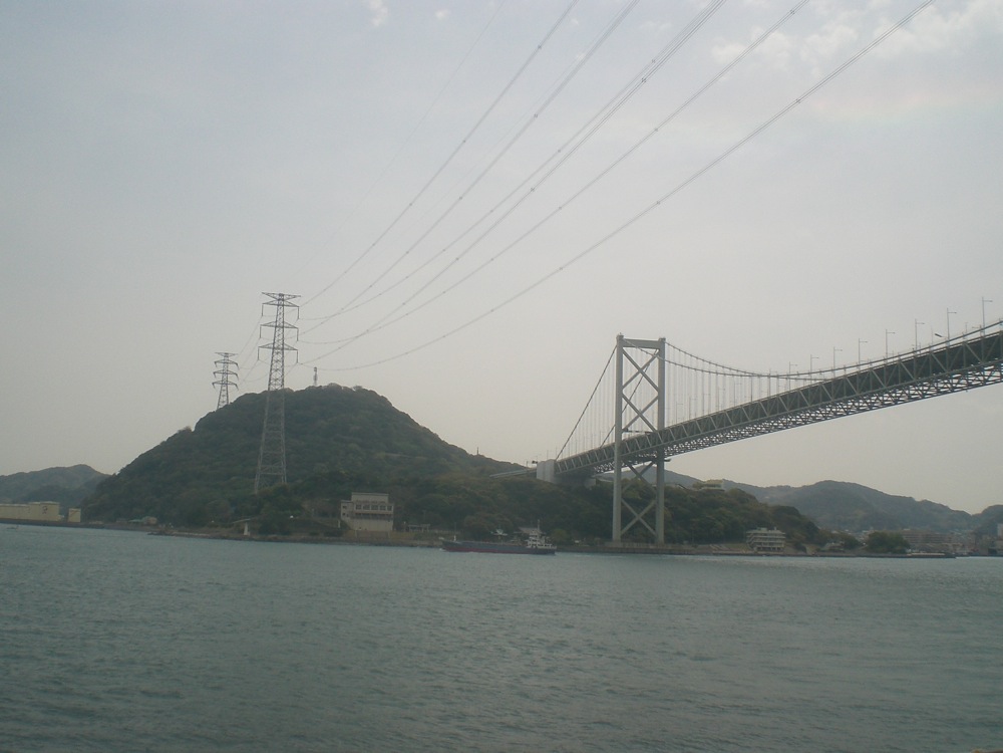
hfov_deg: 49.0
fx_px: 1101
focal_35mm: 38
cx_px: 502
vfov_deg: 37.7
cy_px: 376
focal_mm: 6.3
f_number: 4.4
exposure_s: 1/1000
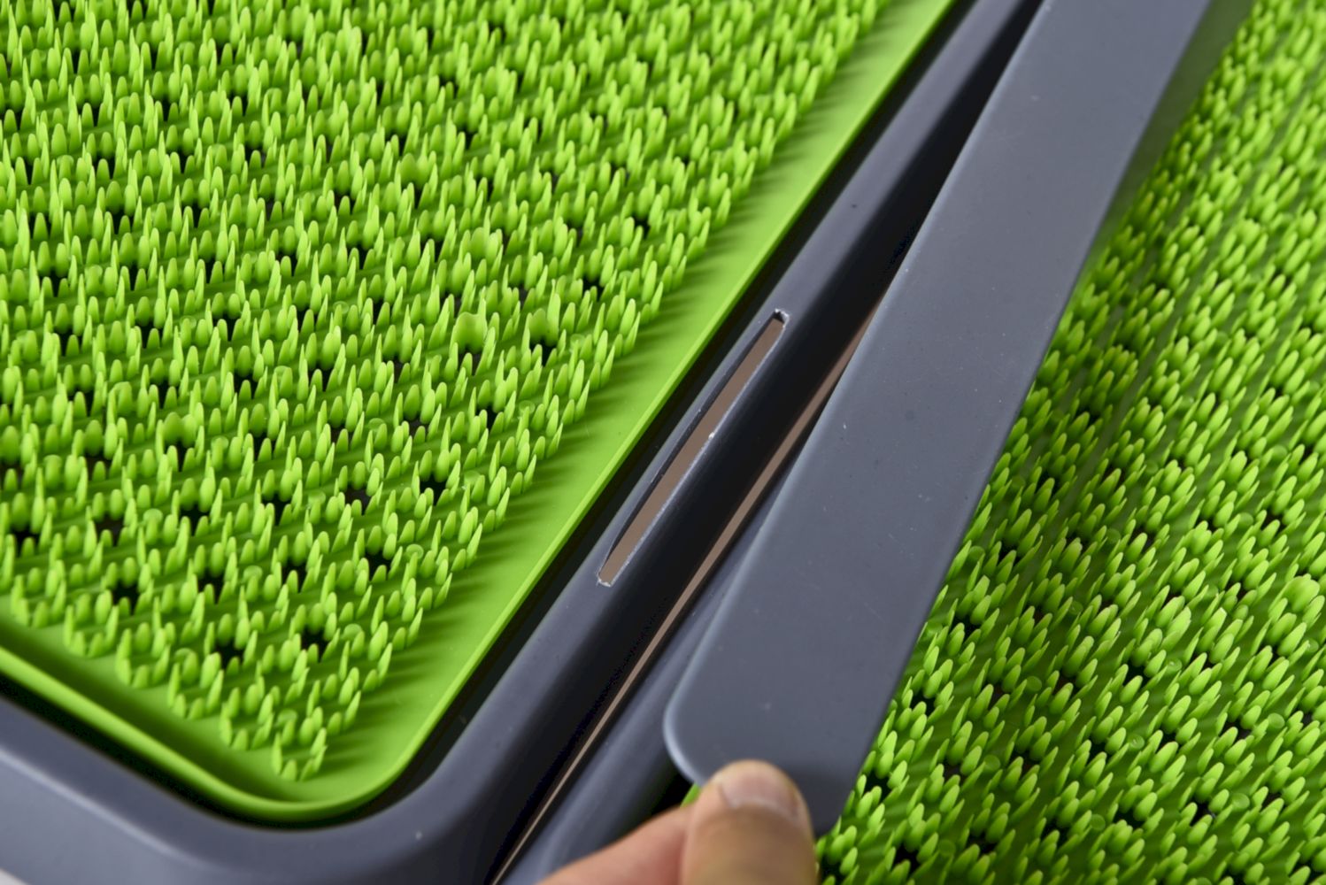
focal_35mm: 70
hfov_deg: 28.8
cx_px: 663
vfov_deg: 19.5
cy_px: 442
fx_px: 2579
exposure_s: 1/125
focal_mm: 70
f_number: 10
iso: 320
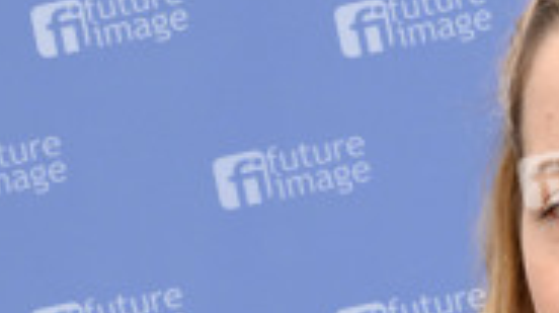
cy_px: 249
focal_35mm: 514
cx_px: 636
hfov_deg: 4.2
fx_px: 7610
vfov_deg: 2.4
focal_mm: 200
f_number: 5.6
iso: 4000
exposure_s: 1/640
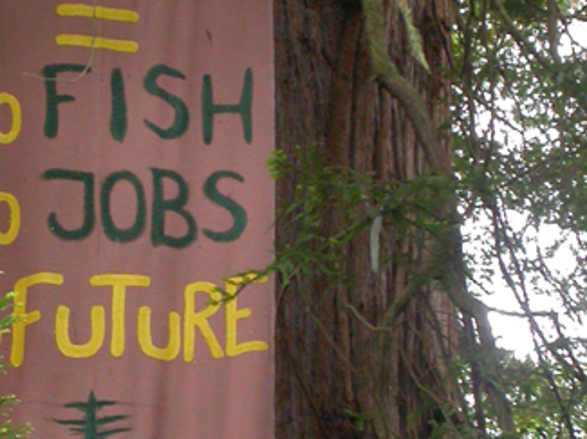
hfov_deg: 7.5
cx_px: 98
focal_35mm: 265
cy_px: 287
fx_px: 4489
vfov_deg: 5.6
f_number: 4.2
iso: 200
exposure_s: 1/60.3
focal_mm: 23.3
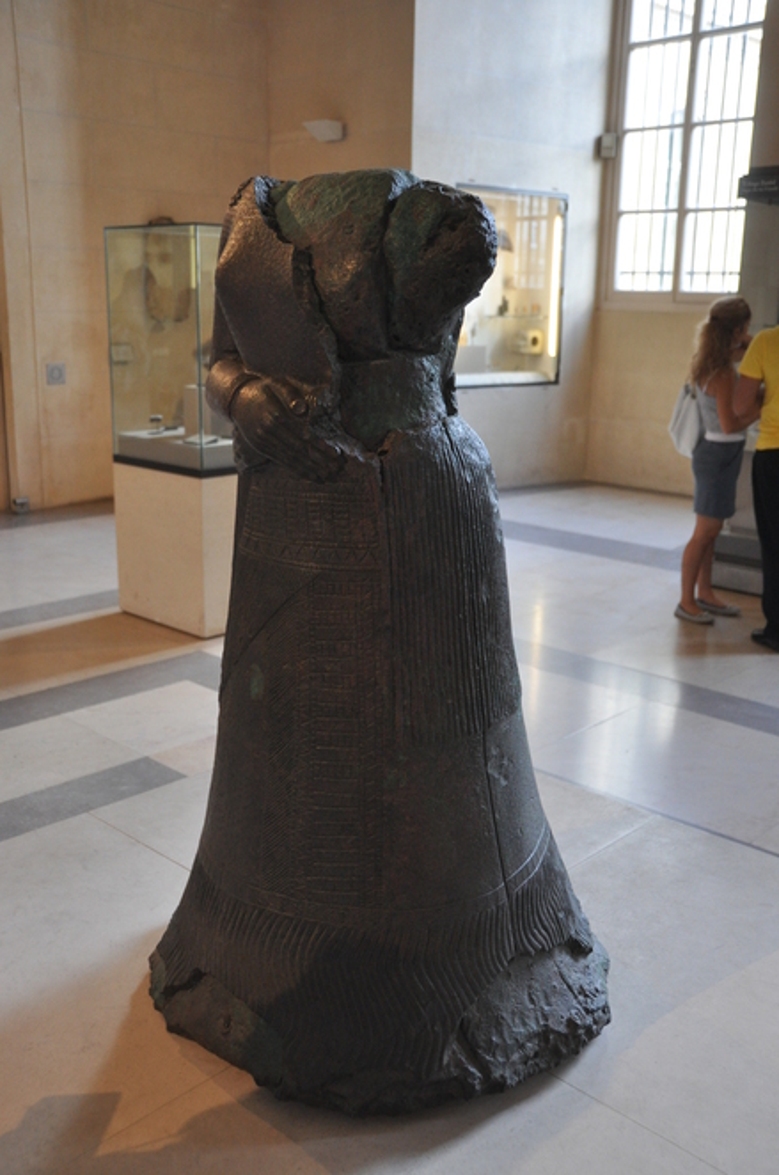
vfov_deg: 53.2
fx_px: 1173
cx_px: 390
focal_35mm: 36
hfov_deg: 36.7
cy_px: 588
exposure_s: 1/80
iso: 800
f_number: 4.5
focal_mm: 24
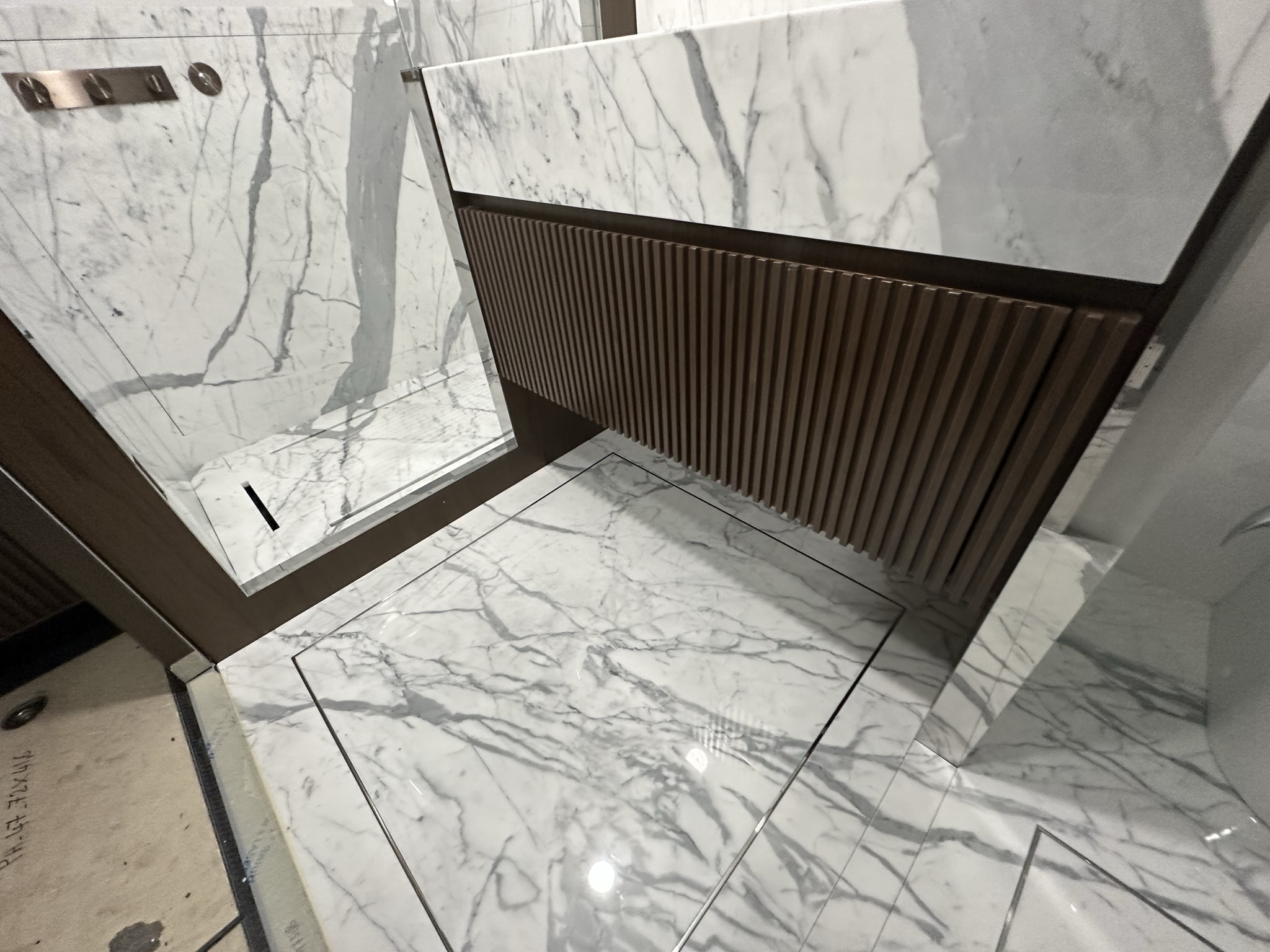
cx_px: 635
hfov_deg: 102.1
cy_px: 476
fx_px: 514
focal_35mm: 14
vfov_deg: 85.7
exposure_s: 1/50
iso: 250
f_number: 2.2
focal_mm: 2.22
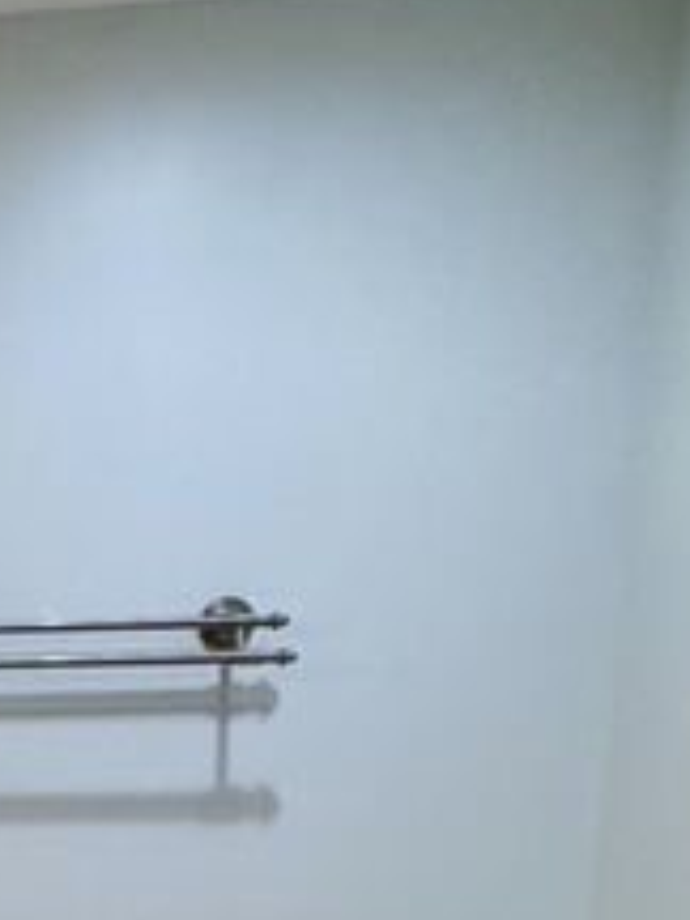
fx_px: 1860
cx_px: -728
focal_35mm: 70
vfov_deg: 24.7
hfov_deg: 15.9
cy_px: 1150
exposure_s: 1/120
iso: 200
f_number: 2.2
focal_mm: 2.22
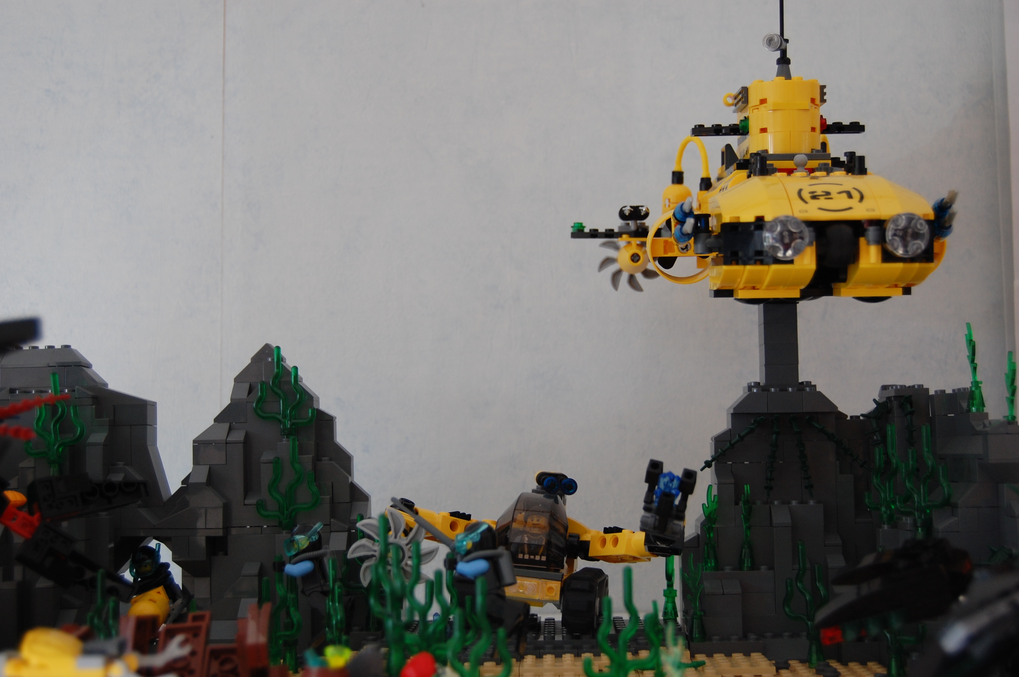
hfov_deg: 42.4
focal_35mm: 46
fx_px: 1315
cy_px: 338
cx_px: 510
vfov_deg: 28.9
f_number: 4.5
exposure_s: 1/80
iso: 400
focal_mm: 31
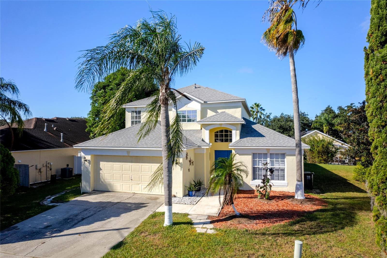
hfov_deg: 78.6
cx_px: 194
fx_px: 236
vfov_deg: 57.2
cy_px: 129
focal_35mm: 22
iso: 100
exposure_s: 1/80
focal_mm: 8.4
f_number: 2.8
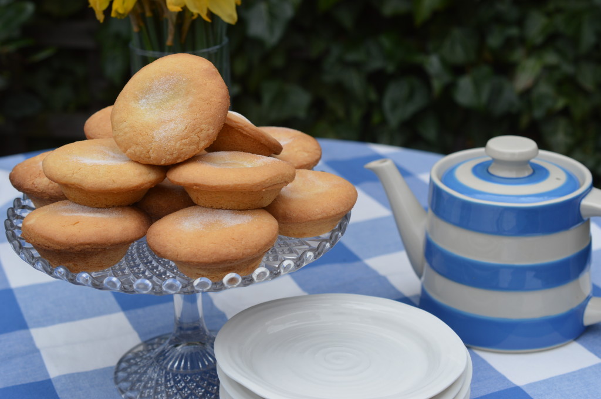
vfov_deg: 22.6
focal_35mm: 60
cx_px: 300
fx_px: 1000
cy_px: 200
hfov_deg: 33.4
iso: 100
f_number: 6.3
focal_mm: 40
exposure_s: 1/160
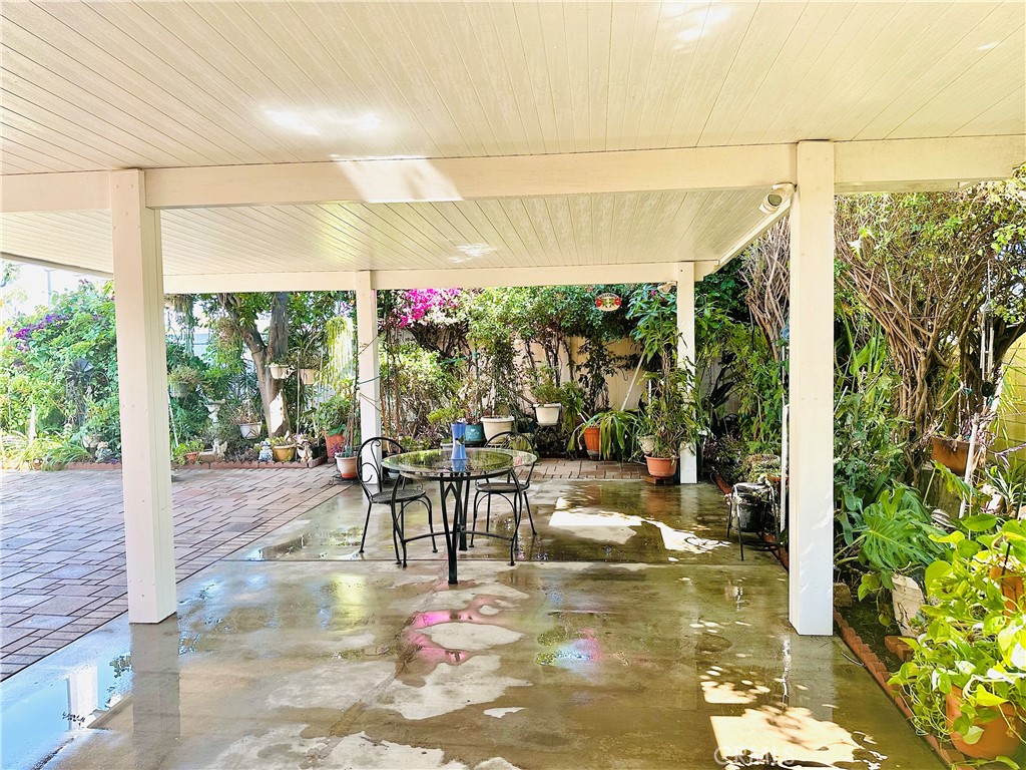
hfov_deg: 71.6
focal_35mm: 24
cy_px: 385
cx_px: 513
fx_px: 711
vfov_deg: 56.8
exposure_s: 1/182
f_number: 1.78
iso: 80
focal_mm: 6.86
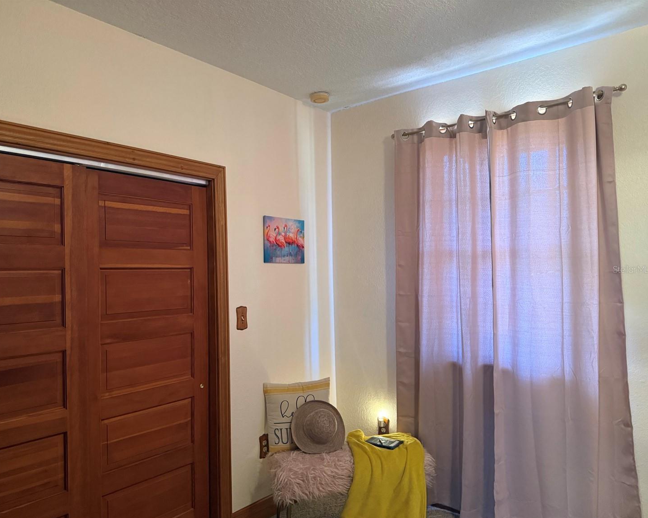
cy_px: 269
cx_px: 296
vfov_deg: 54.9
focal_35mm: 26
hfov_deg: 65.9
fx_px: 499
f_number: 1.78
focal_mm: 6.76
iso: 500
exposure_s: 1/60
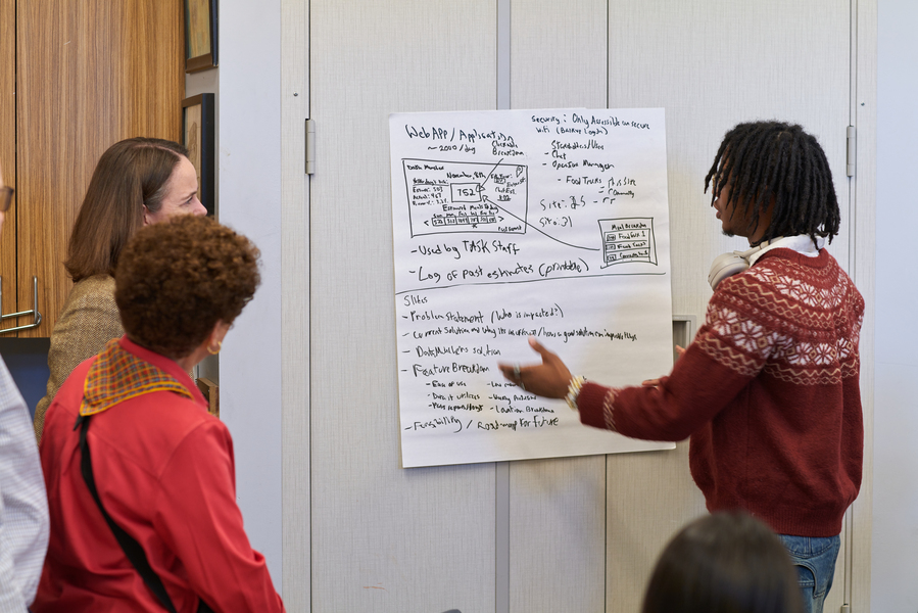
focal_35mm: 35
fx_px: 893
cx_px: 459
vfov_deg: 37.9
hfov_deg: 54.4
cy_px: 306
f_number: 4
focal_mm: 35
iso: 800
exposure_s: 1/125
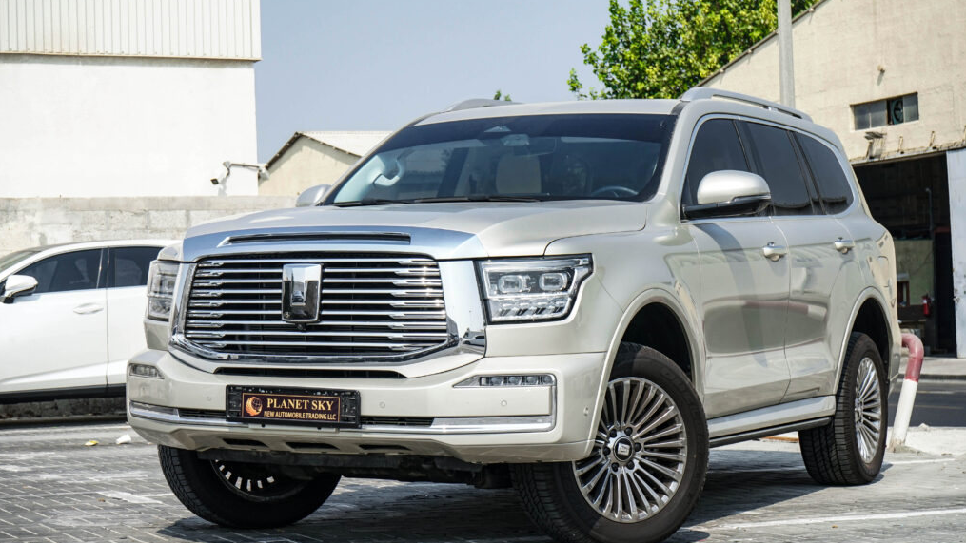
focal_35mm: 74
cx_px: 484
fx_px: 1896
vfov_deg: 16.3
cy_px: 289
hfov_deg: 28.6
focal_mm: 70
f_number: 10
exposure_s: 1/800
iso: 500
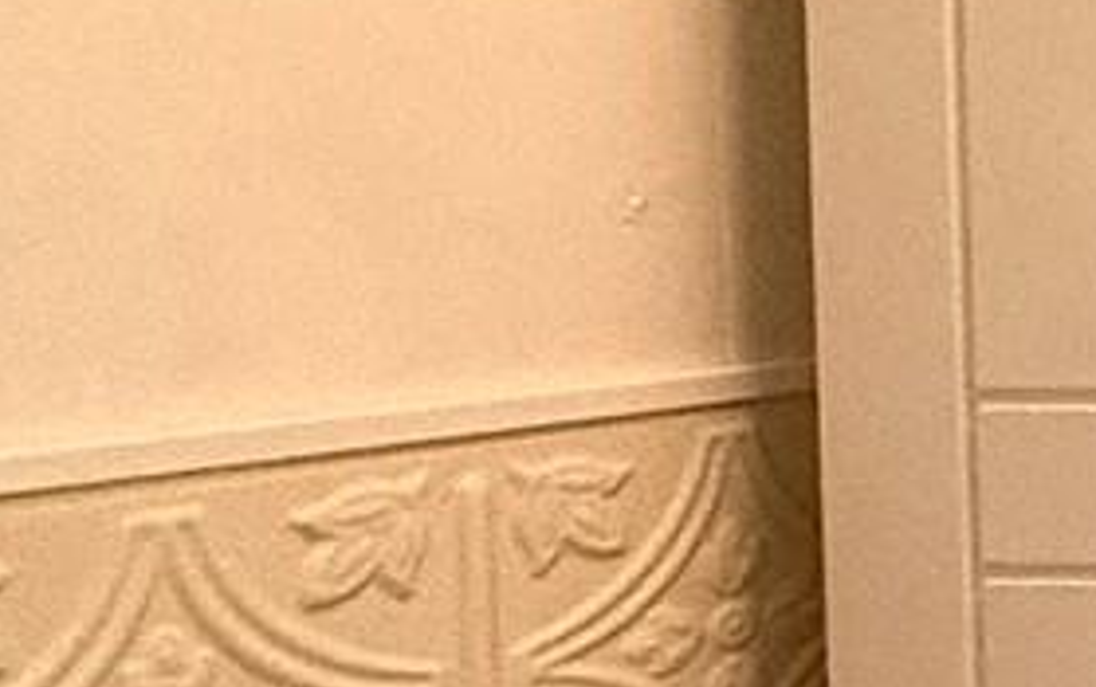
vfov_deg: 15.3
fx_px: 2541
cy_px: 165
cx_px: 2974
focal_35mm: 85
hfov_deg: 13.0
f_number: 2.2
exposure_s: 1/120
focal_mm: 2.22
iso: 125
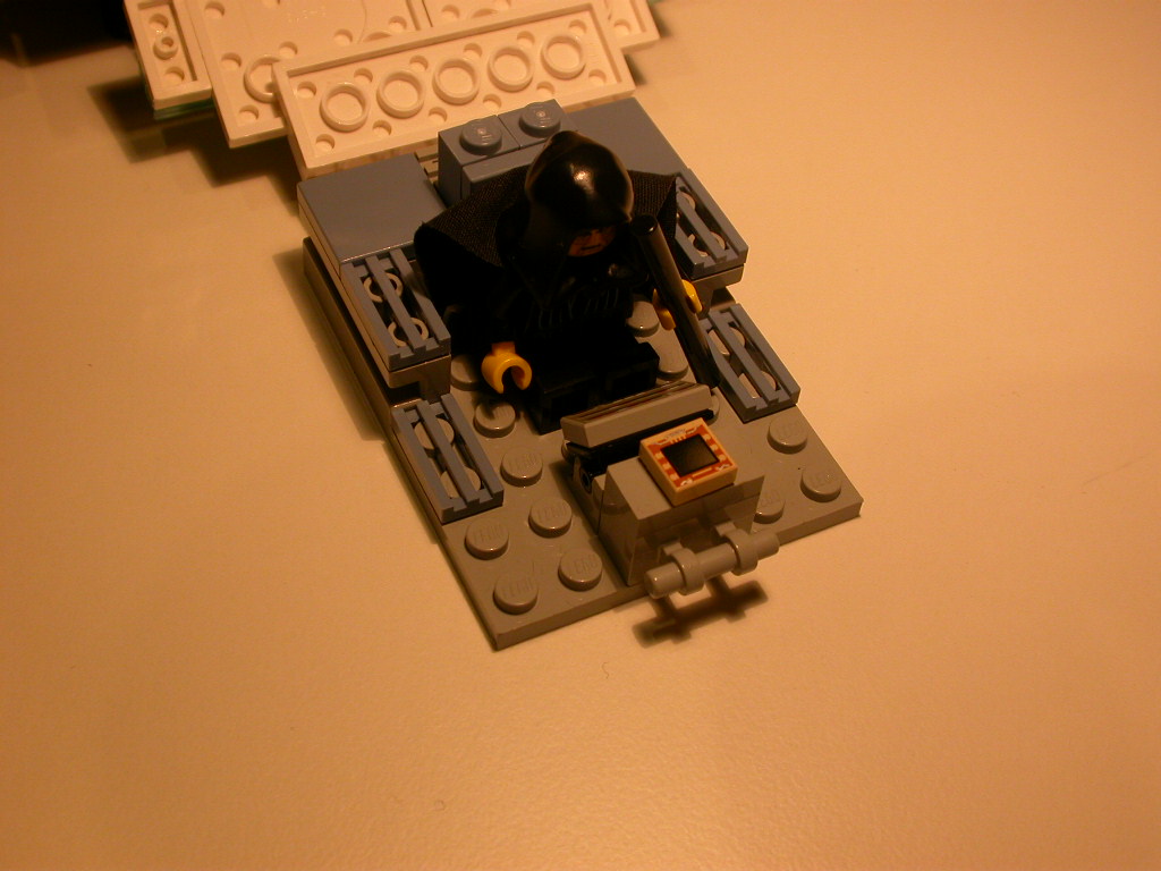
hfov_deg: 38.2
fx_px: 1677
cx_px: 580
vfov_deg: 29.1
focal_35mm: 50
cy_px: 436
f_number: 4.1
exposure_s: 1/146
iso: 100
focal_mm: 10.4
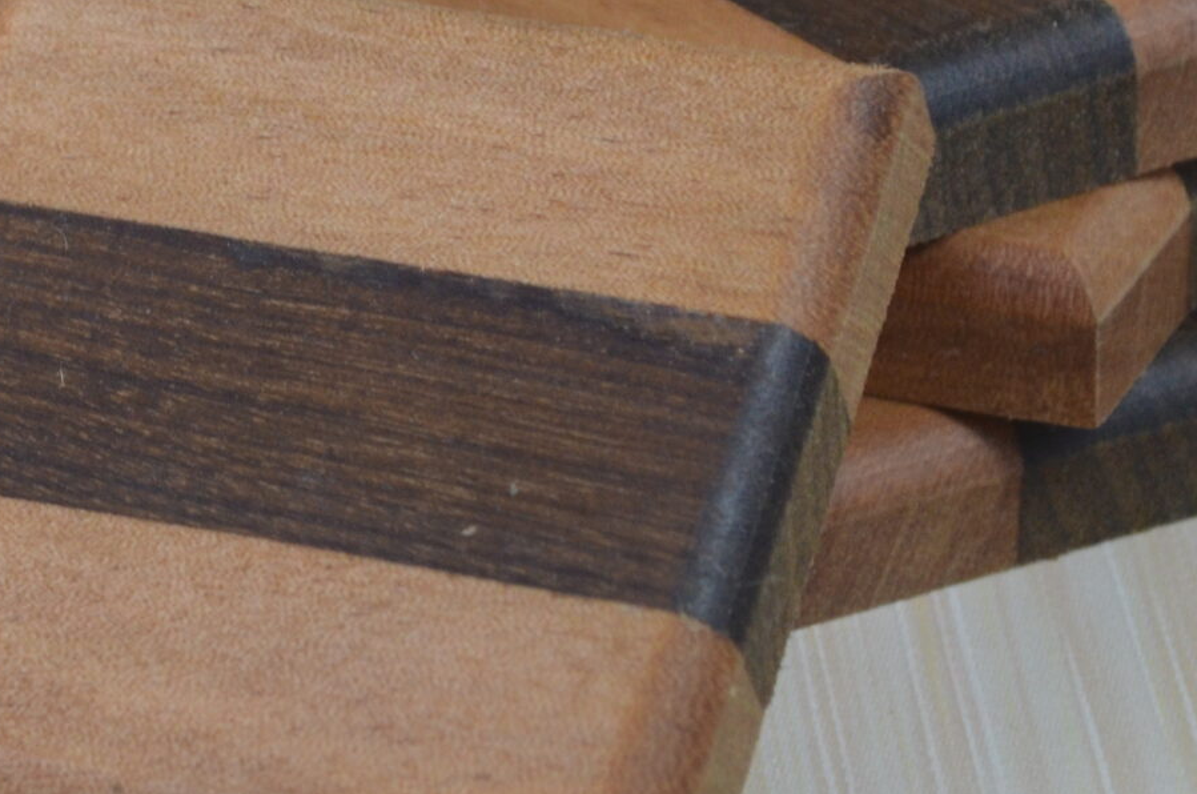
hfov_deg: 10.0
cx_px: 217
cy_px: 191
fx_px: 6804
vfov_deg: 6.7
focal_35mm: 205
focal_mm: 48
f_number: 5.6
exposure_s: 1/60
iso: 800
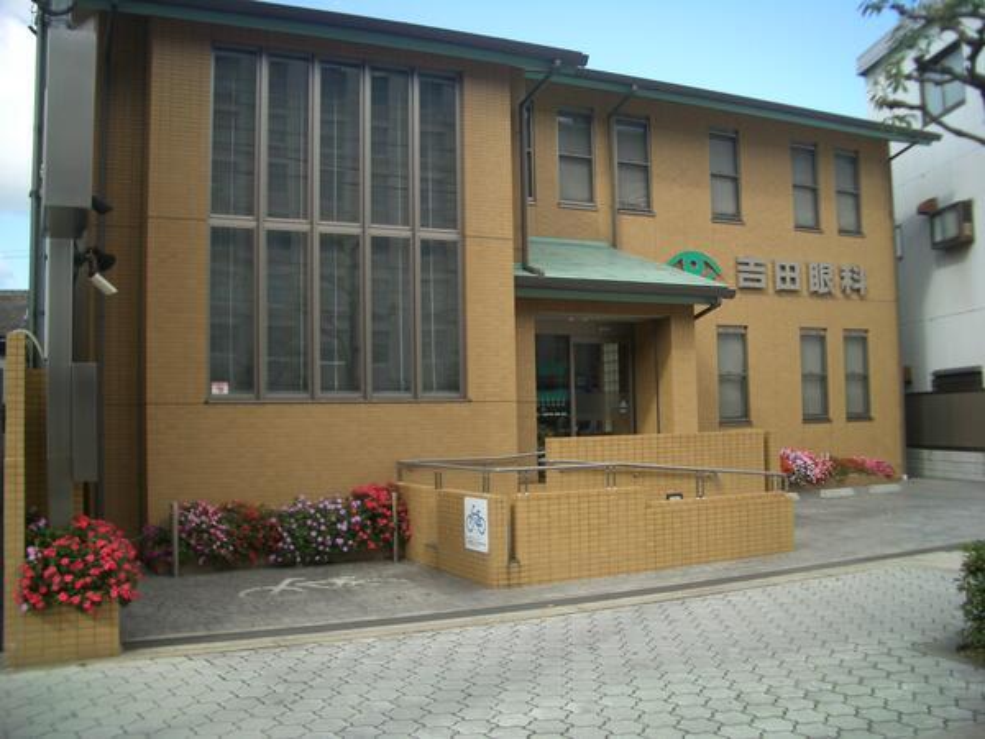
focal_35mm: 35
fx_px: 996
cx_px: 492
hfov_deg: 52.6
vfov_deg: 40.7
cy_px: 370
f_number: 2.6
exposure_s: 1/640
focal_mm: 5.8
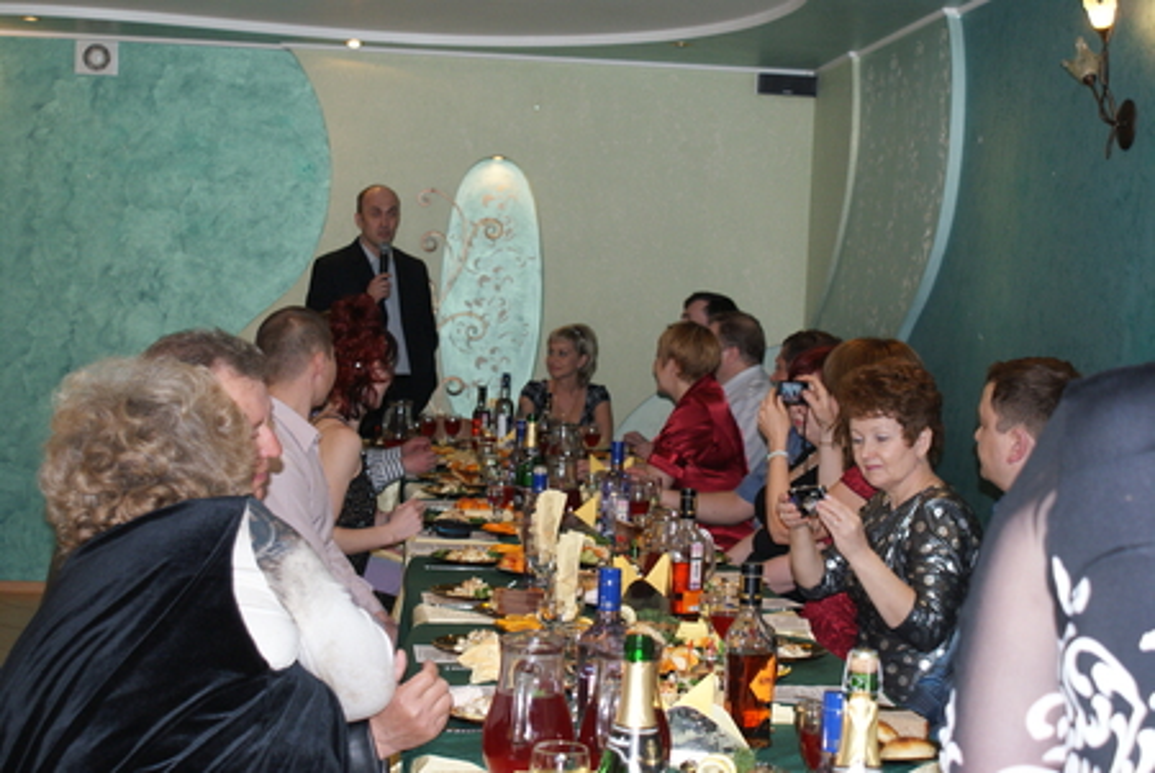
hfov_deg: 33.4
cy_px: 386
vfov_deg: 22.7
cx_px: 578
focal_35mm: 60
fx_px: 1927
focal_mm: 40
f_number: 5.6
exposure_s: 1/60
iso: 400
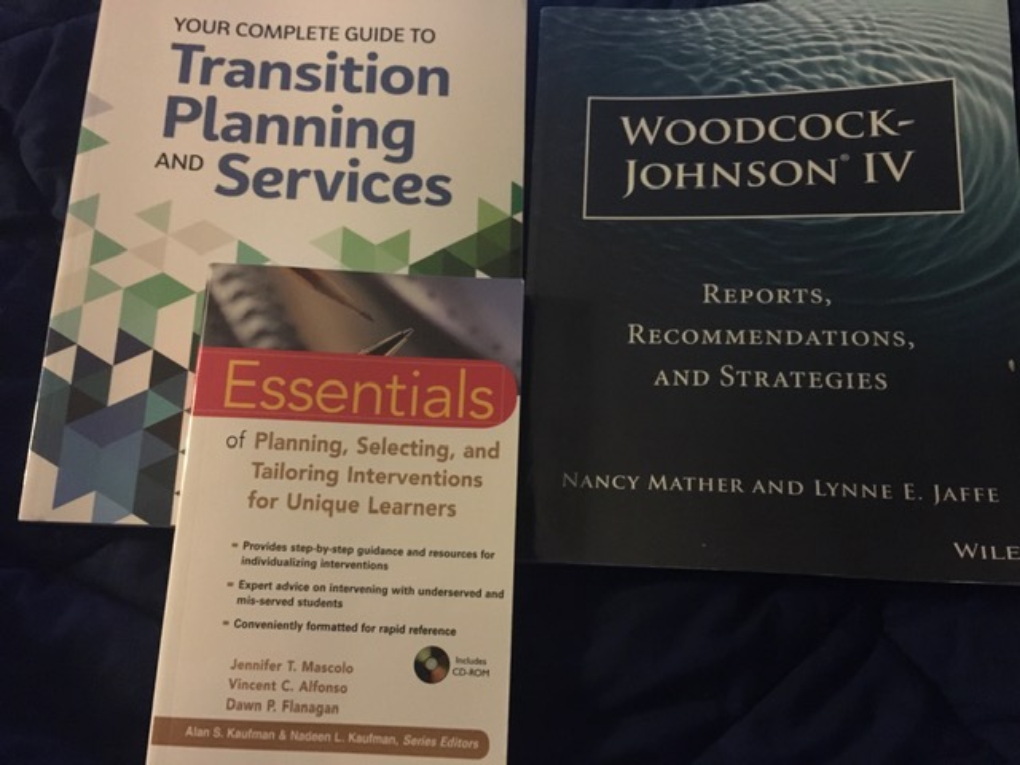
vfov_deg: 48.2
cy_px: 382
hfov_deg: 61.7
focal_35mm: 29
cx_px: 510
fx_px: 855
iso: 640
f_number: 2.2
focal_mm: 4.15
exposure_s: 1/15
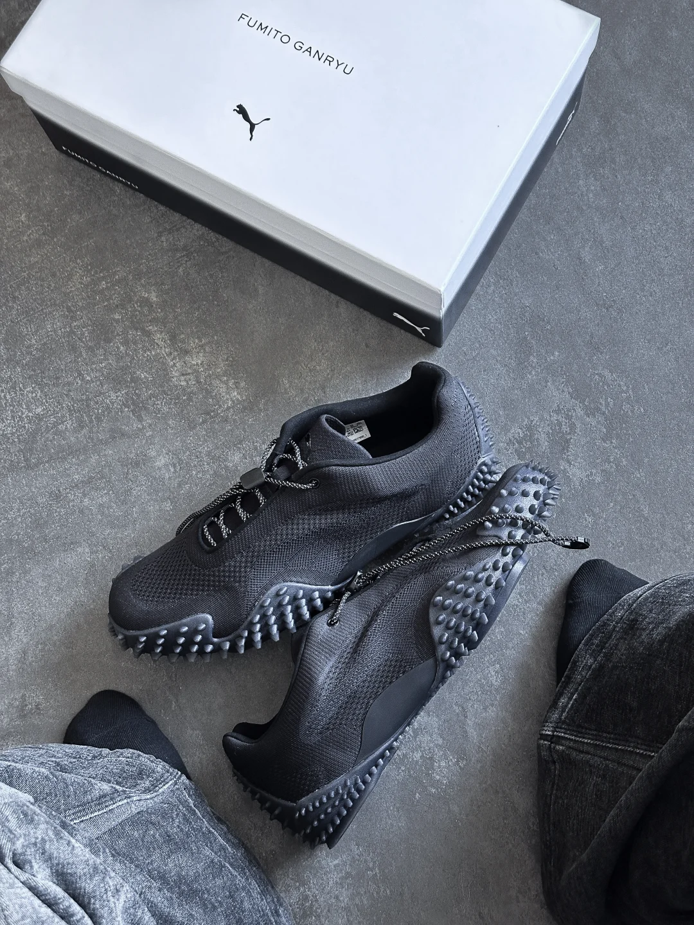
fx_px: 1283
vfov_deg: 39.7
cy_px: 462
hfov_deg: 30.3
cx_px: 347
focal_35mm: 48
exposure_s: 1/40
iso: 500
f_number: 1.8
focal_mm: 6.86
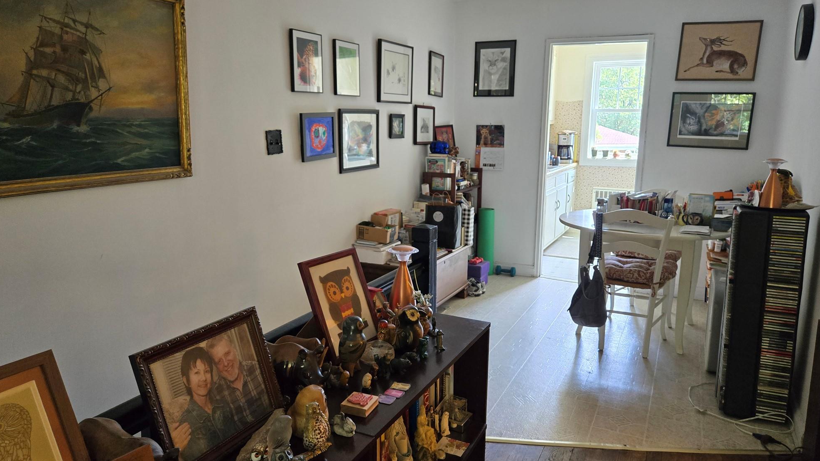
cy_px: 232
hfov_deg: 71.9
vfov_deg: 44.4
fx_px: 565
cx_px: 416
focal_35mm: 26
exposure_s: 1/120
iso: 500
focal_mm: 5.4
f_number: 1.8
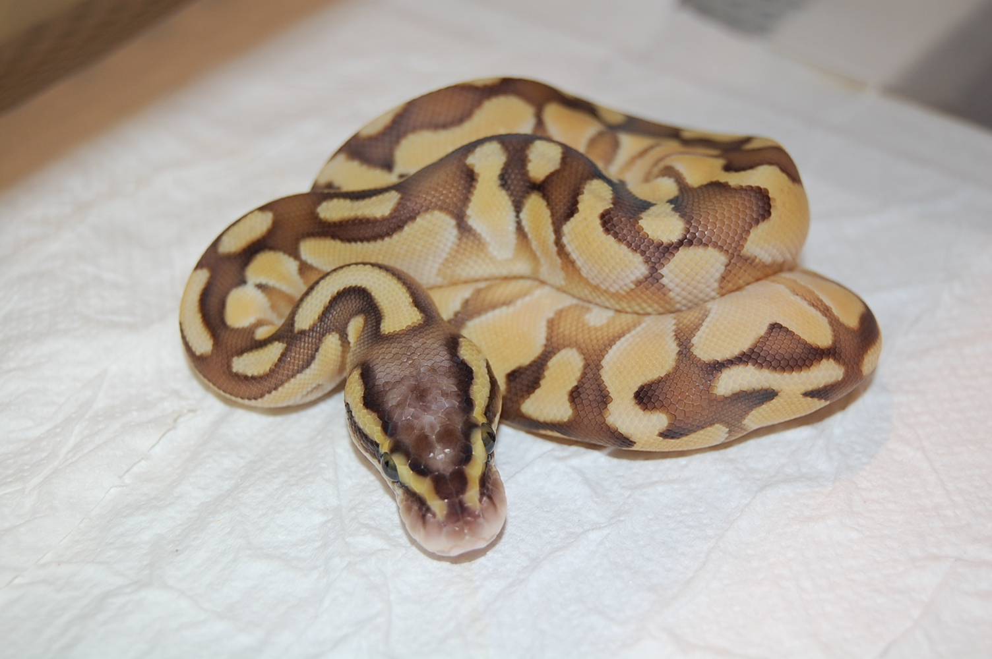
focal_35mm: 68
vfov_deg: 20.1
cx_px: 496
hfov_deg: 29.9
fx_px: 1858
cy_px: 330
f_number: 5.3
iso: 400
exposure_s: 1/60
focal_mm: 45
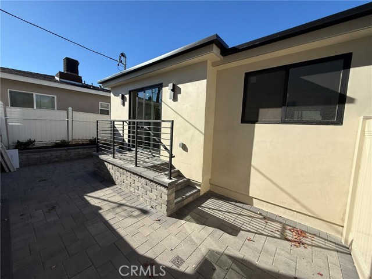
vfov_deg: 85.7
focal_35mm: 14
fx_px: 150
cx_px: 186
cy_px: 140
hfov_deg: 102.1
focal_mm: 2.22
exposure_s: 1/2320
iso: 50
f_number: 2.2
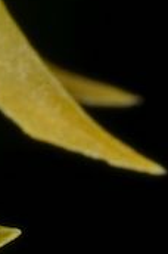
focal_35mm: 537
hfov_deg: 2.5
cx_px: -153
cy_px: 734
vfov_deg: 3.8
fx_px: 3774
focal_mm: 90
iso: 125
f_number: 45
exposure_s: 1/250
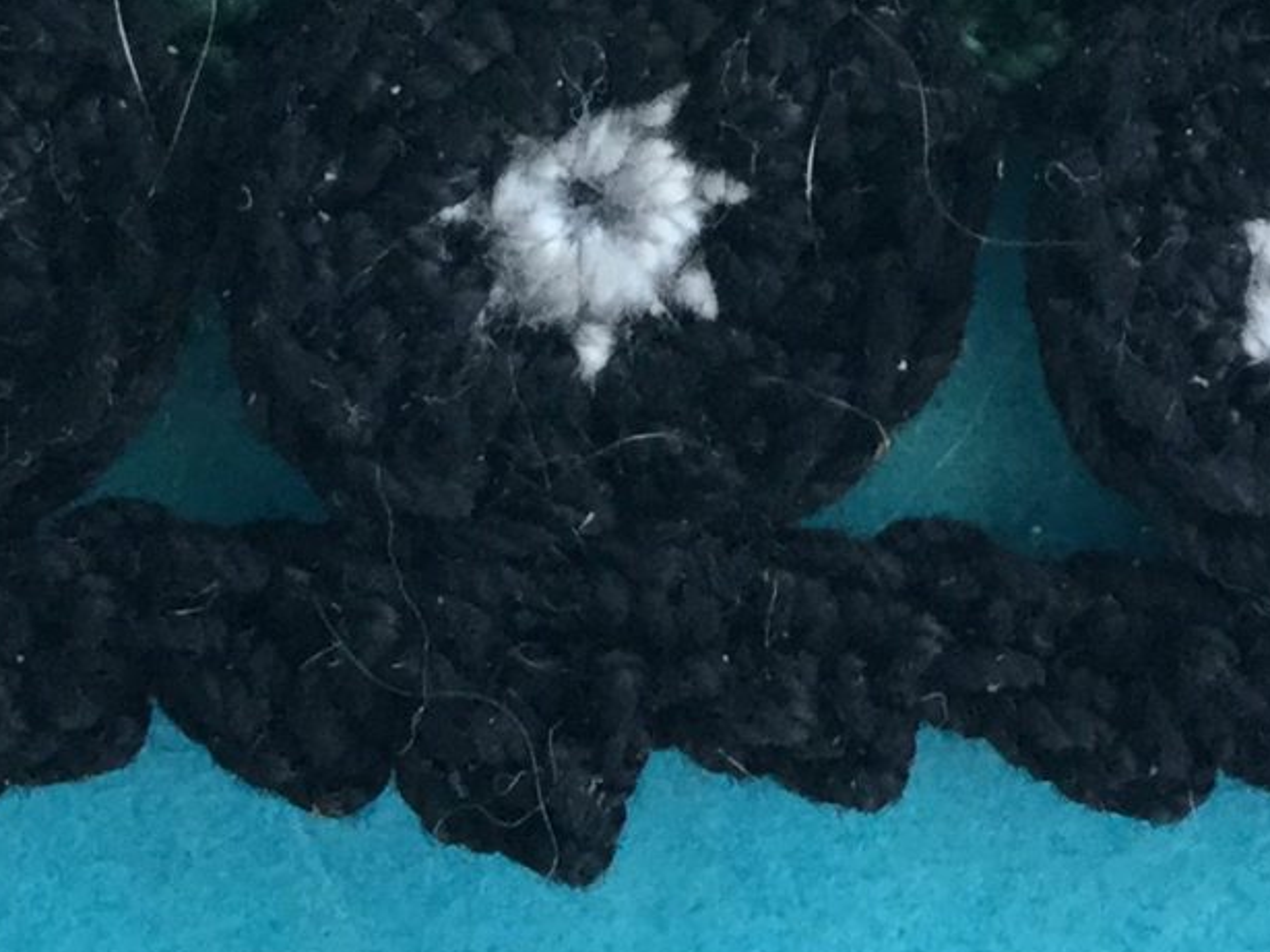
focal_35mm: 129
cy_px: -306
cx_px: 867
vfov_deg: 11.2
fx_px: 4732
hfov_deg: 15.3
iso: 40
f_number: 2.4
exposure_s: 1/33
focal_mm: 3.3
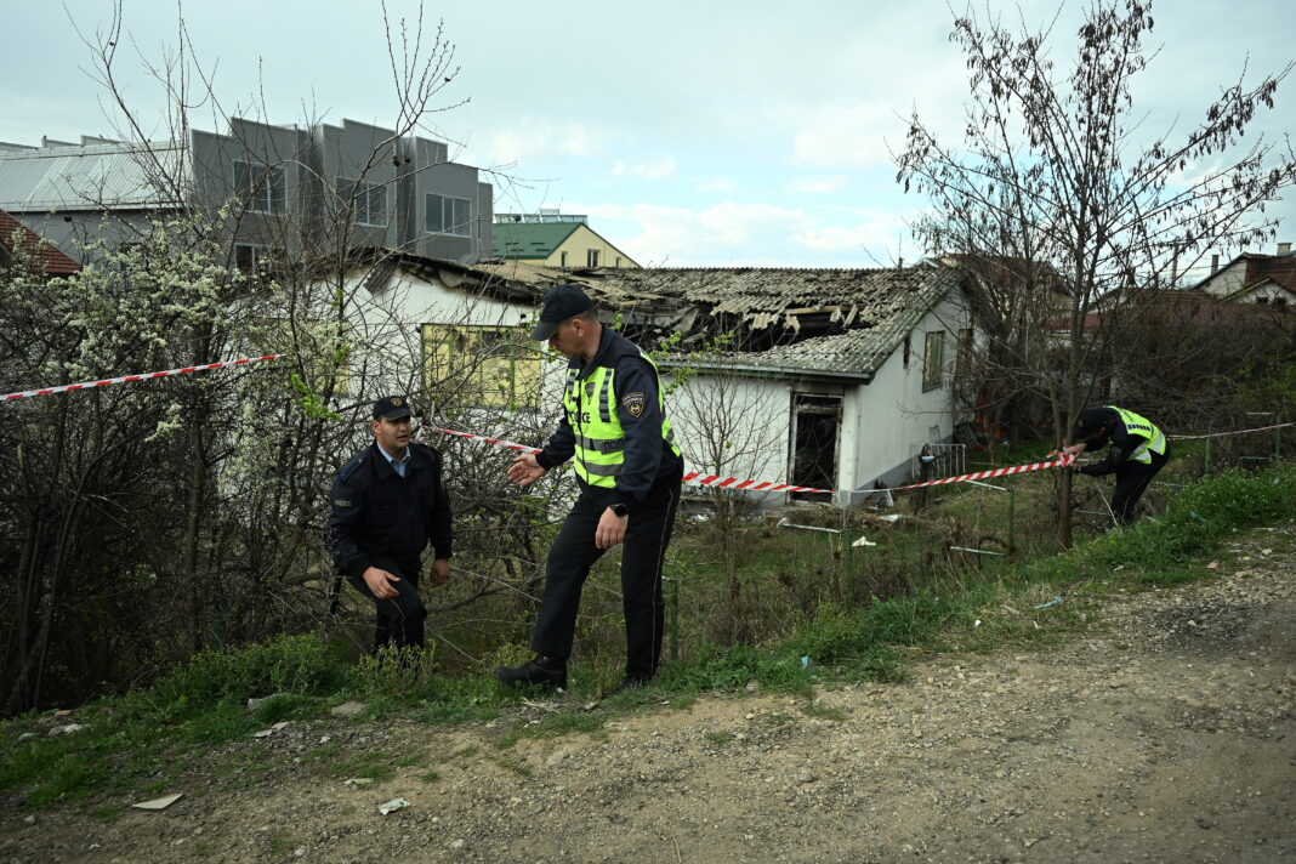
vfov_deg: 46.4
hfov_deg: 65.5
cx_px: 648
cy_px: 432
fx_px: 1008
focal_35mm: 28
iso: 800
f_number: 4.5
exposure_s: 1/2500
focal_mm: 28
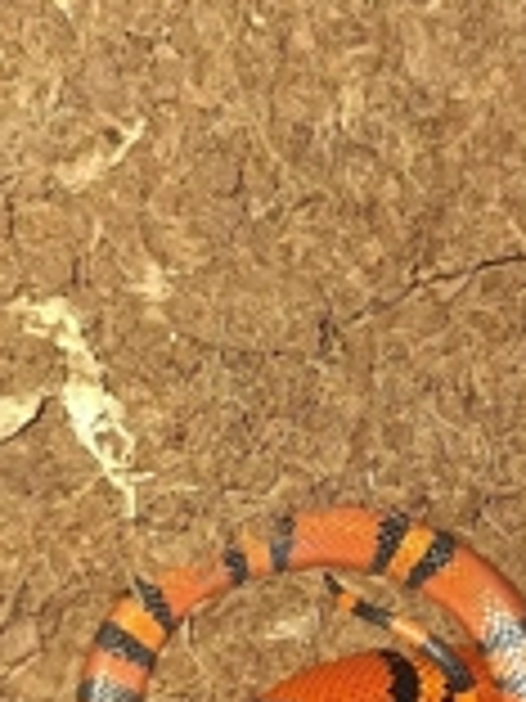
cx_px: 441
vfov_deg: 31.9
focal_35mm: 59
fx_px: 1195
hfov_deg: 24.3
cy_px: 549
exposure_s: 1/50
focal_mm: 5.54
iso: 80
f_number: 1.8
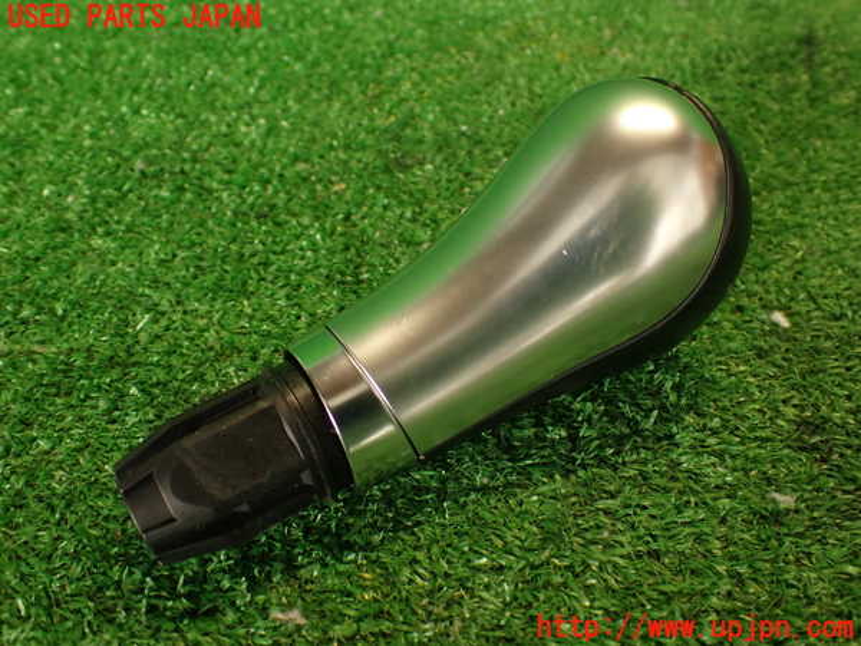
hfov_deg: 56.8
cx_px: 430
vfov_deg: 44.2
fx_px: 796
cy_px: 323
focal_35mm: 32
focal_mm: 5.79
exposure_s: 1/40
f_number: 2.4
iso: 200
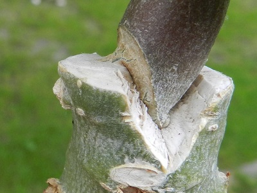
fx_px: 171
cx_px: 128
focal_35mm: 23
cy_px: 96
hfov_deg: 73.9
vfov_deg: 58.9
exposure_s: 1/100
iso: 160
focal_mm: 4
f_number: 3.4
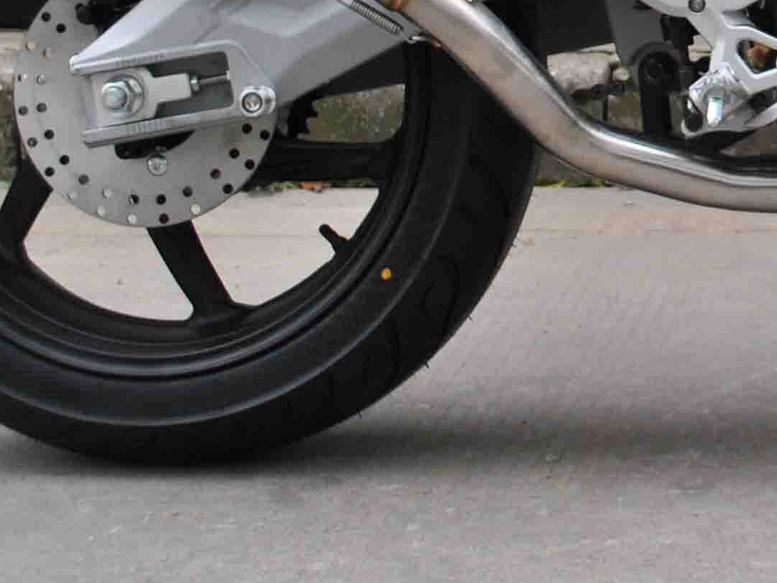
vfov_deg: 12.4
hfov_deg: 16.3
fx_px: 2559
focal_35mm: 114
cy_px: -249
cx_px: 1007
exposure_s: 1/60
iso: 200
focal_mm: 22
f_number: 5
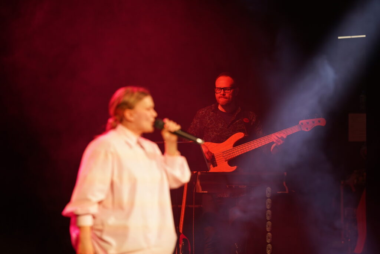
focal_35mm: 135
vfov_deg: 10.2
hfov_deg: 15.2
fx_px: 1425
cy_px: 127
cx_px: 190
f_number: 2.2
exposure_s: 1/80
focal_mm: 135
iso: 320
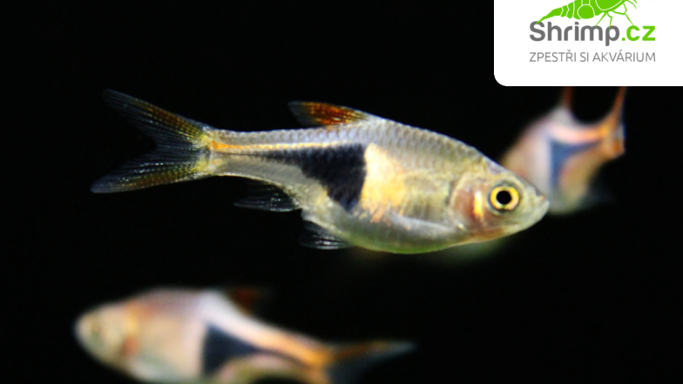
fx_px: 724
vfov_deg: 29.7
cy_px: 193
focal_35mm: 40
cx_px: 342
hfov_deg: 50.5
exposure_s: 1/40
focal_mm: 6
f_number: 3.2
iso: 80
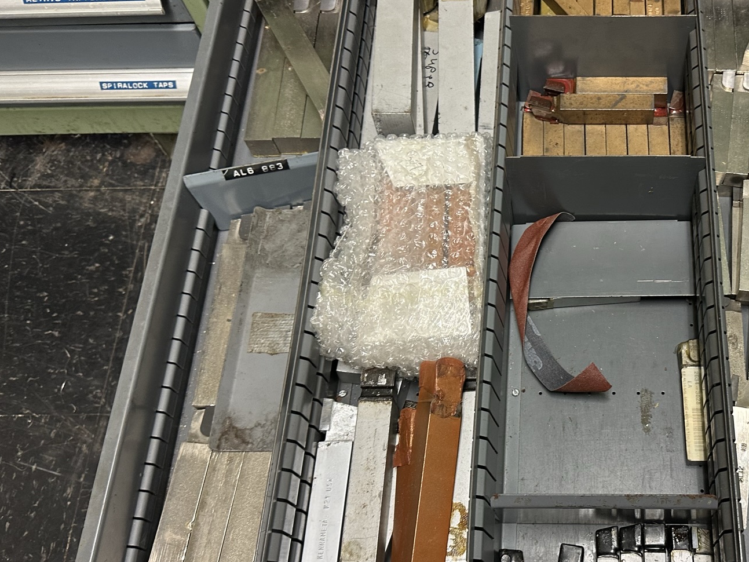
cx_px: 571
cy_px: 315
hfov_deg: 47.0
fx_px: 822
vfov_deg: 37.7
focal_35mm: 38
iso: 200
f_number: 1.78
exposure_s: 1/60
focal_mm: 6.86
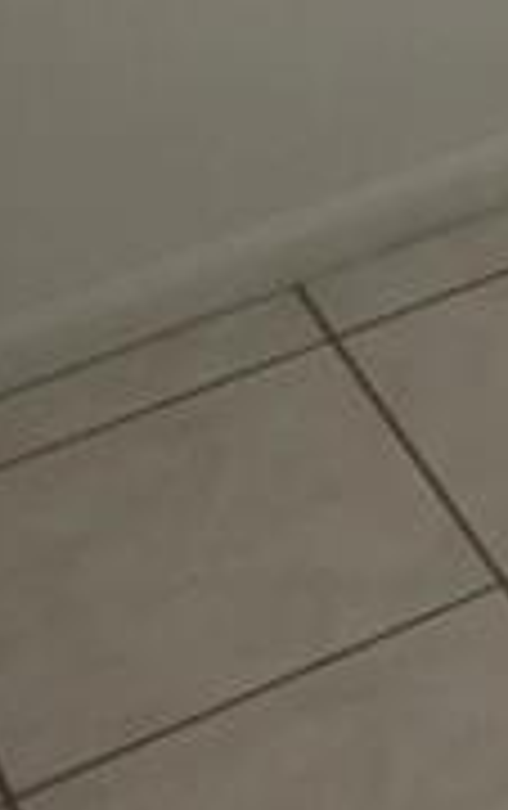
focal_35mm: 131
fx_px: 2893
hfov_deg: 9.2
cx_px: 1133
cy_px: -837
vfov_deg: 13.5
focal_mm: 4.15
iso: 80
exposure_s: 1/30
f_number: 2.2
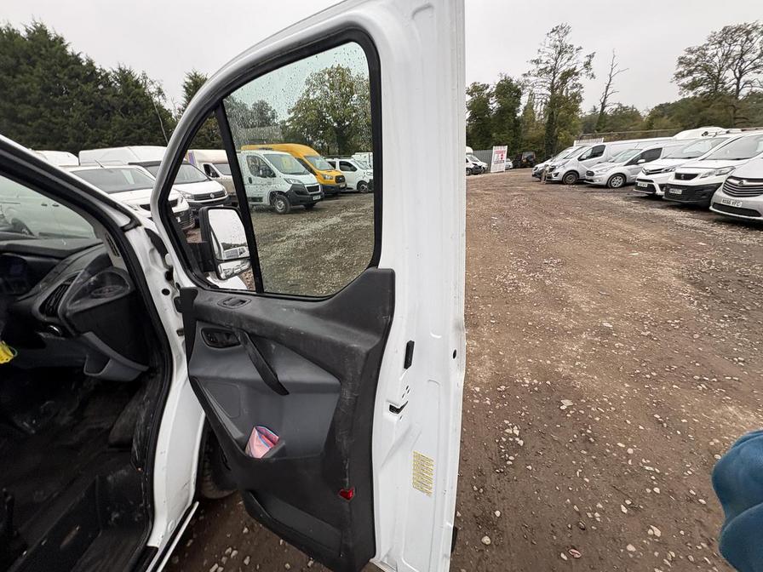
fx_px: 309
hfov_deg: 102.1
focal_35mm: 14
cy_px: 286
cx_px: 382
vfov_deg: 85.7
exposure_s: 1/99
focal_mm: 2.22
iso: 40
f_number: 2.2
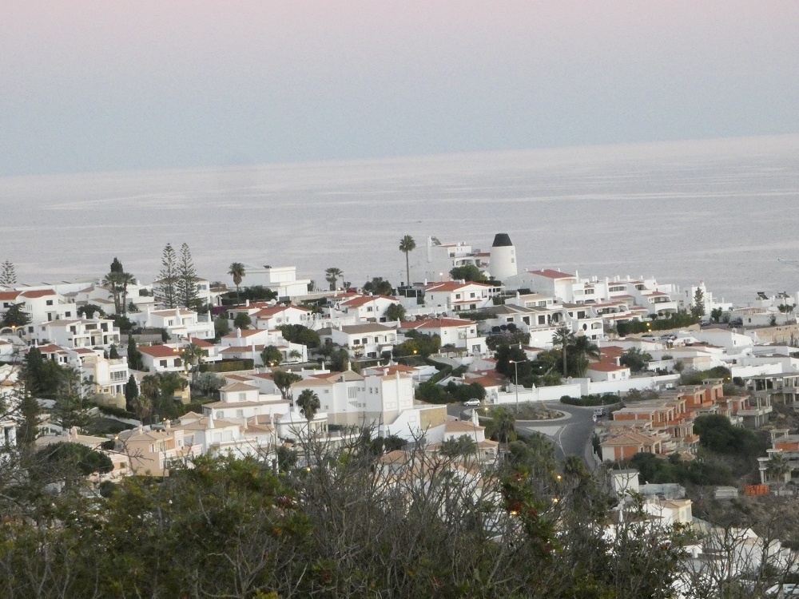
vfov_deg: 7.9
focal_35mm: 189
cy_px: 300
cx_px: 400
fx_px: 4362
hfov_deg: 10.5
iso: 1600
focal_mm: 33.9
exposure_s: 1/60
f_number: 8
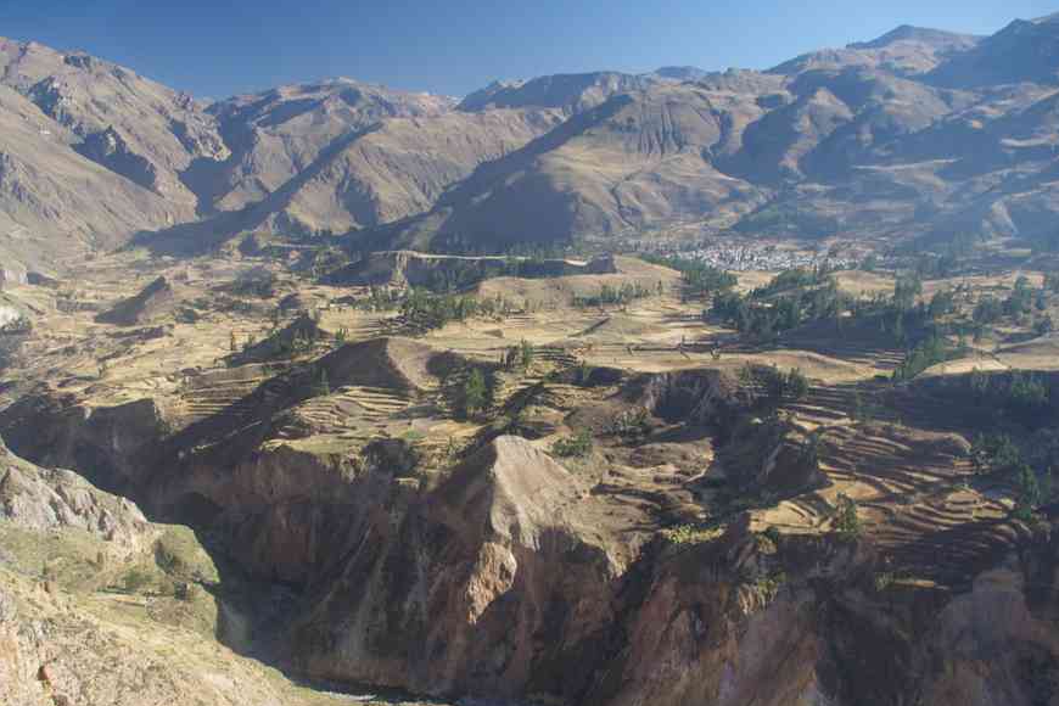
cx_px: 470
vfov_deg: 42.3
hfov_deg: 60.1
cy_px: 383
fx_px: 912
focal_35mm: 31
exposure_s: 1/50
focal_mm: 18
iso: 200
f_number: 8
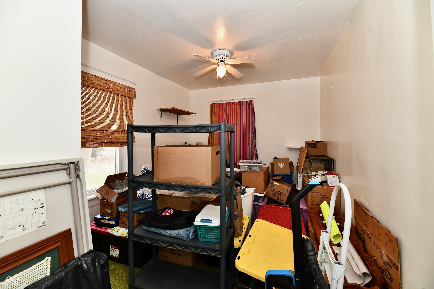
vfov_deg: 81.2
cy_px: 144
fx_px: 169
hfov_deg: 104.3
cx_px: 217
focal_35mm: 14
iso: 640
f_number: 6.3
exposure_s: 1/60
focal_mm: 14
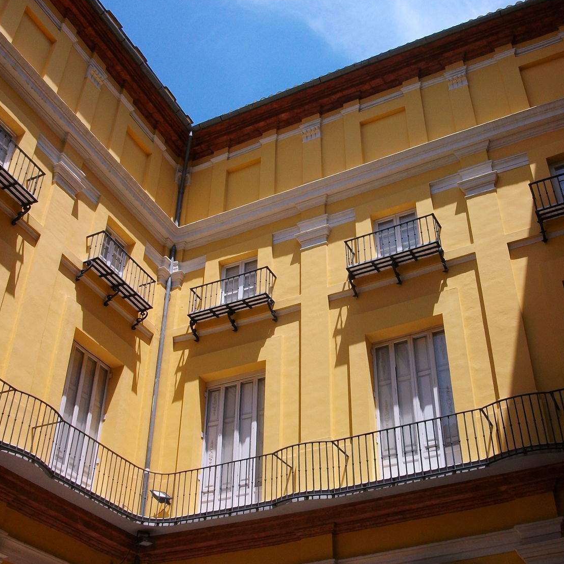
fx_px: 756
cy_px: 275
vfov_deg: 40.9
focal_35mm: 41
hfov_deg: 40.9
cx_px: 318
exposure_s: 1/344
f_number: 5.5
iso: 80
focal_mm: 5.7
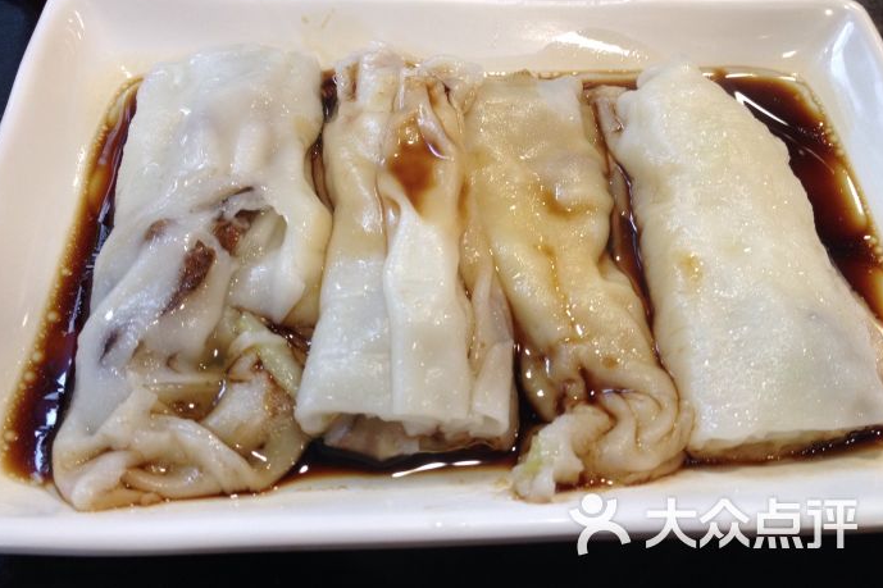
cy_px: 254
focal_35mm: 37
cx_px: 442
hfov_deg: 51.9
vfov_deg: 35.9
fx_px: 907
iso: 100
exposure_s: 1/20
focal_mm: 4.28
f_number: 2.4
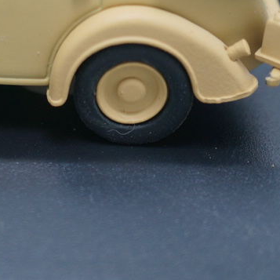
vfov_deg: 10.0
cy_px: -36
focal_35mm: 173
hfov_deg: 9.9
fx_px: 1583
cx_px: -66
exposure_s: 1/160
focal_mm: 30
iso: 200
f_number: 4
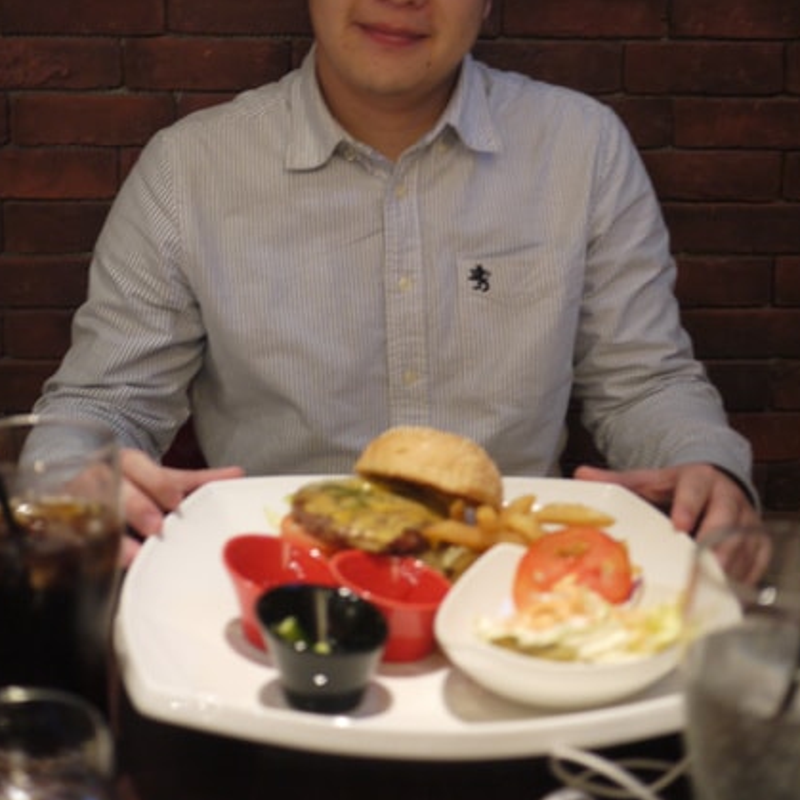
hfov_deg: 31.6
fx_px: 1412
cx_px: 401
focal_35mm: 54
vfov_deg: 31.1
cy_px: 206
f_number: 1.7
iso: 400
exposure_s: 1/25
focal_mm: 20
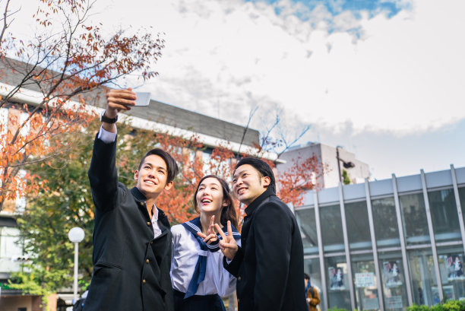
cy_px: 156
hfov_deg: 48.4
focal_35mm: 40
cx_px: 232
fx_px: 517
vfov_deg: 33.5
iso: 125
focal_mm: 40
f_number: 2.8
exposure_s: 1/250
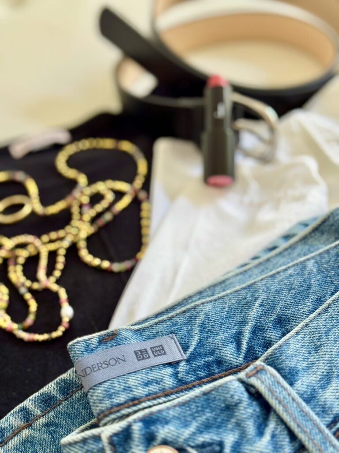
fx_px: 627
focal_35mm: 48
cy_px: 226
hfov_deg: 30.3
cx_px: 170
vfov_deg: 39.7
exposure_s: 1/60
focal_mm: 6.76
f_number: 1.78
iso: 125
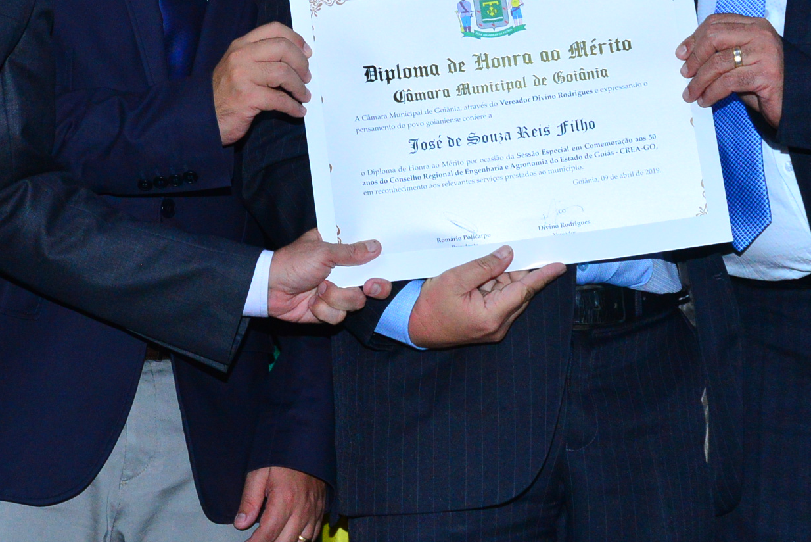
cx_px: 312
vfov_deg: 11.7
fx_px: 2637
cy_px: 61
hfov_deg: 17.5
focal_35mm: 117
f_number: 6.3
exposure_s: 1/125
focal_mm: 48
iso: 3200
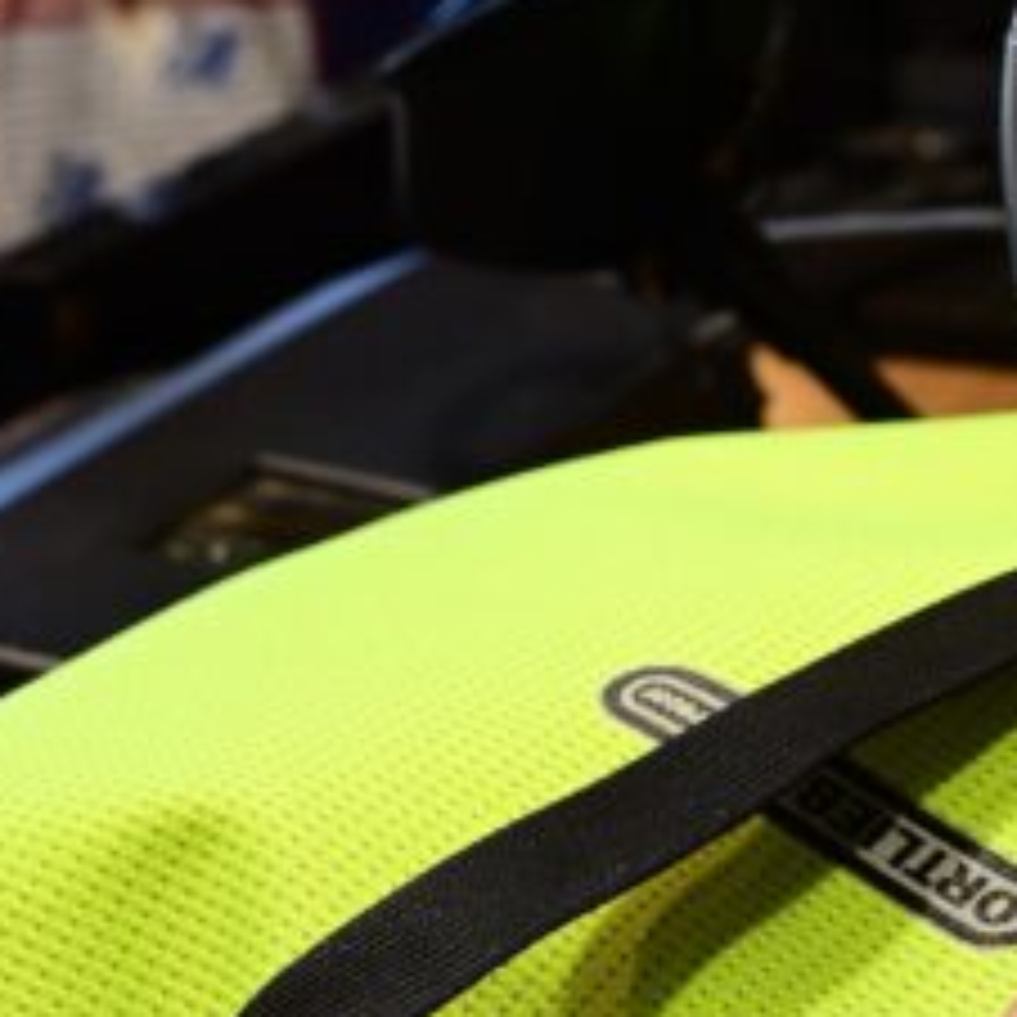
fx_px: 7013
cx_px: 1120
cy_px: 176
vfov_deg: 8.3
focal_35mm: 211
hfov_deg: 8.2
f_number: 7.1
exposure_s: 1/40
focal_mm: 70
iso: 320
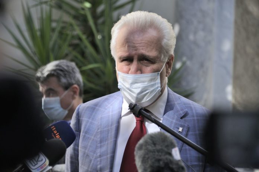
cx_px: 130
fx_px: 971
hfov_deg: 15.2
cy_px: 86
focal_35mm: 135
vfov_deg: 10.1
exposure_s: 1/400
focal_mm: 135
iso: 400
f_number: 5.6
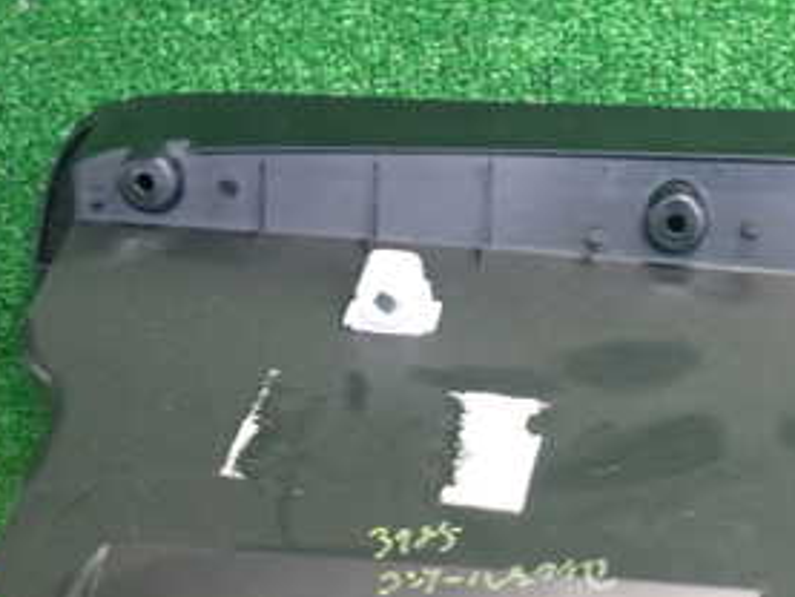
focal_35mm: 65
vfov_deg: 22.3
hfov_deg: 28.9
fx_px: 1493
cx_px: 683
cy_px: 482
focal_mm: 5.4
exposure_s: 1/30
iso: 640
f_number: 2.3
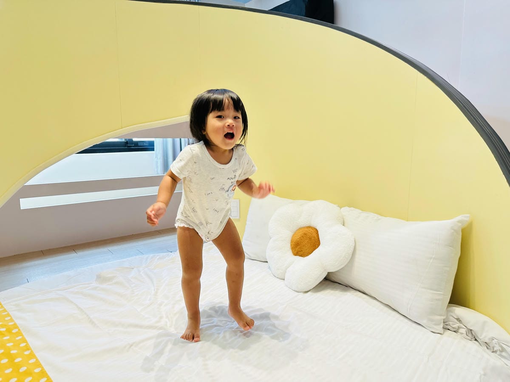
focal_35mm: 24
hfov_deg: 71.6
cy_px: 191
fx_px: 354
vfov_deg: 56.8
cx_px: 255
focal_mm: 6.86
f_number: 1.78
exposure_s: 1/120
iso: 125
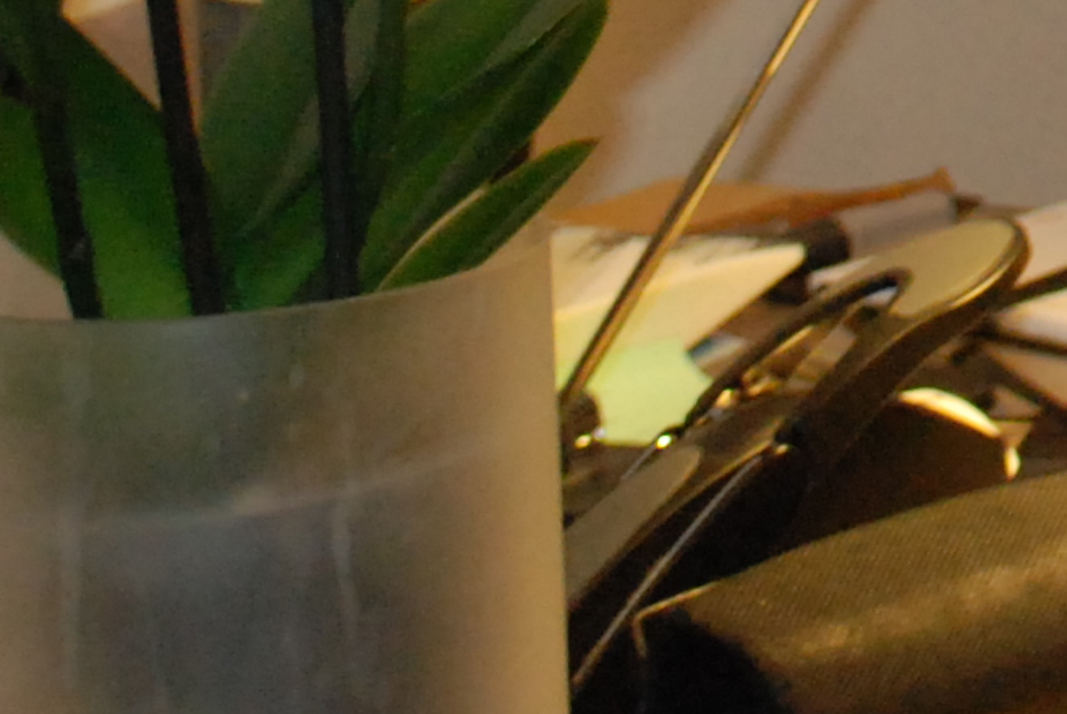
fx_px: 8367
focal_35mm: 282
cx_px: 1925
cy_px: -1111
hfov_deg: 7.1
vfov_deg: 4.7
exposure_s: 1/60
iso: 800
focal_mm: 32
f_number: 5
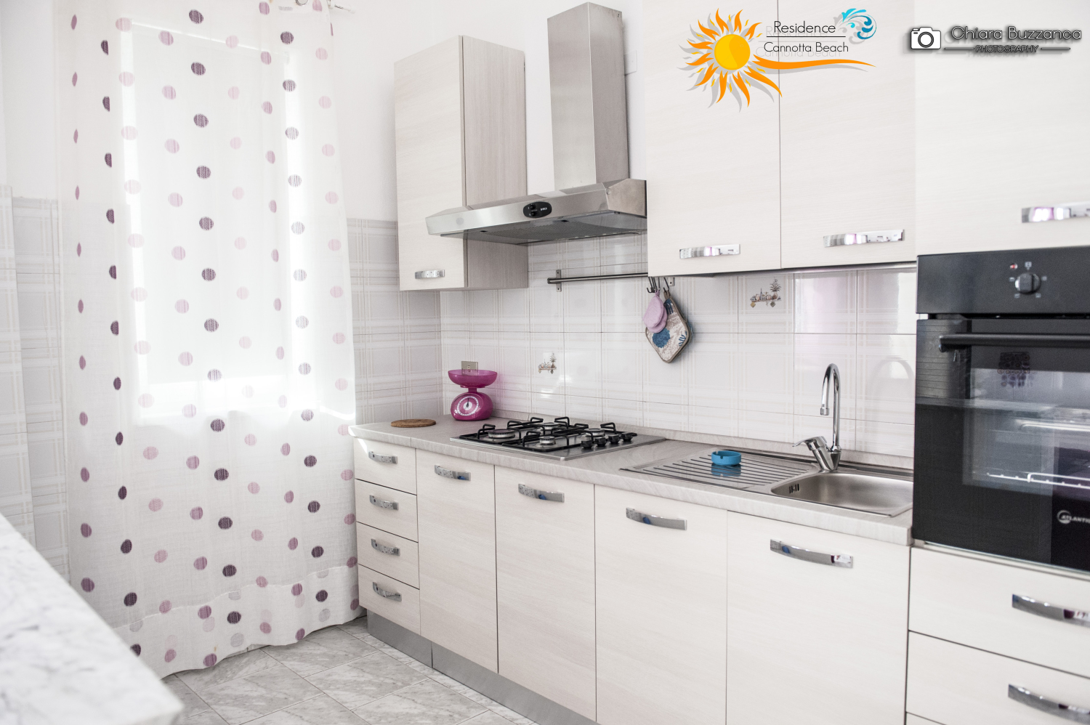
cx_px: 545
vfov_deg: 53.1
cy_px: 362
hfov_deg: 73.8
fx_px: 726
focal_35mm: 24
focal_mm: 24
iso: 1600
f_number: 3.5
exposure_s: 1/320
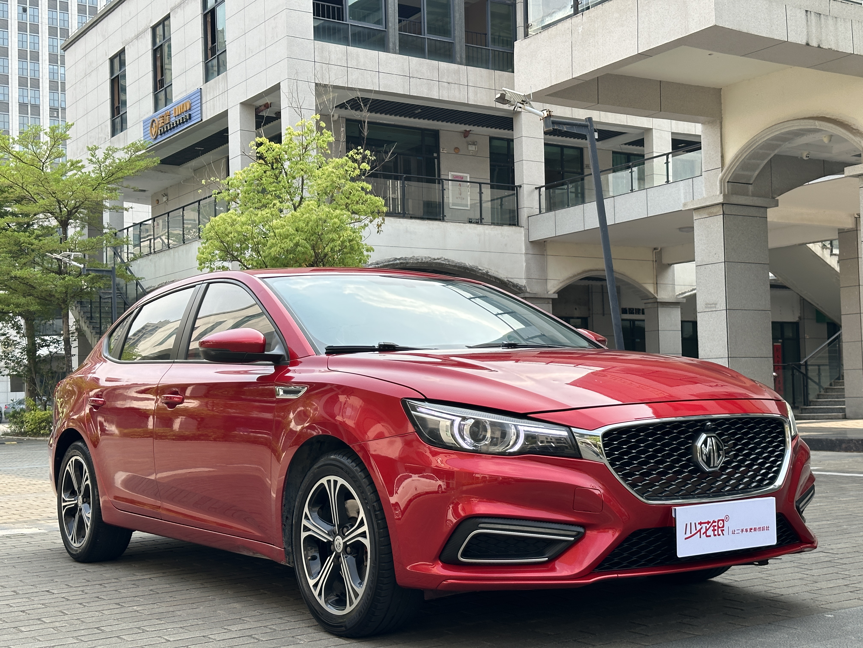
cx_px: 432
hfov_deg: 39.7
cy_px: 324
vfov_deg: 30.3
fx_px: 1197
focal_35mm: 48
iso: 64
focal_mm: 6.86
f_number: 1.78
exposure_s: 1/944
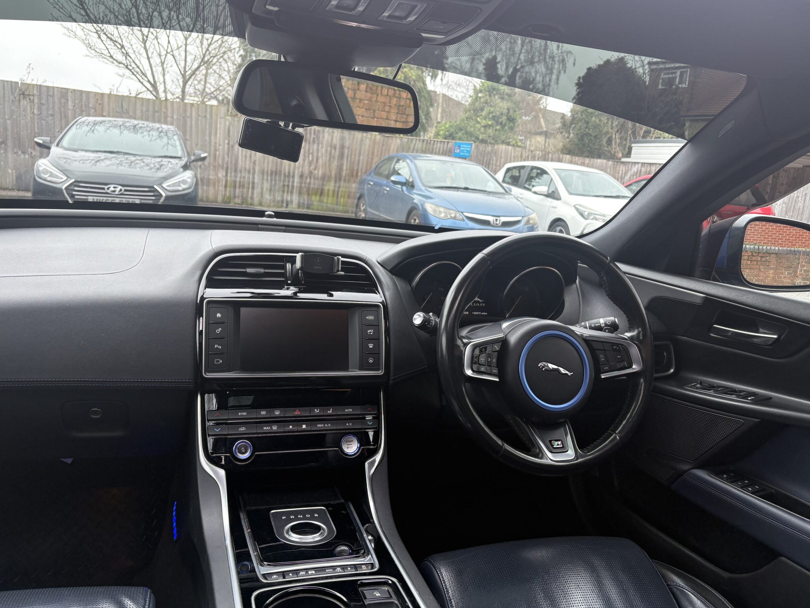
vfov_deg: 51.4
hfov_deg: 65.3
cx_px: 393
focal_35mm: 27
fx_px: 632
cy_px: 301
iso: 64
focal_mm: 5.96
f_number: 1.6
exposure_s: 1/209
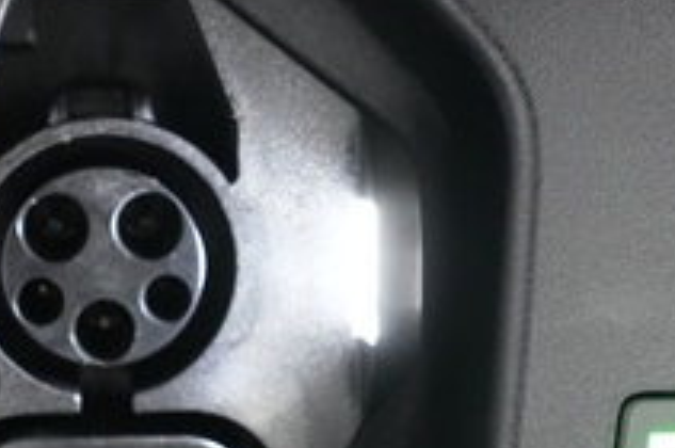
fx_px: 1479
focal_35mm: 79
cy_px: 230
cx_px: 109
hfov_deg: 25.2
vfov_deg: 17.2
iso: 4000
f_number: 2.8
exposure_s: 1/60
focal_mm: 26
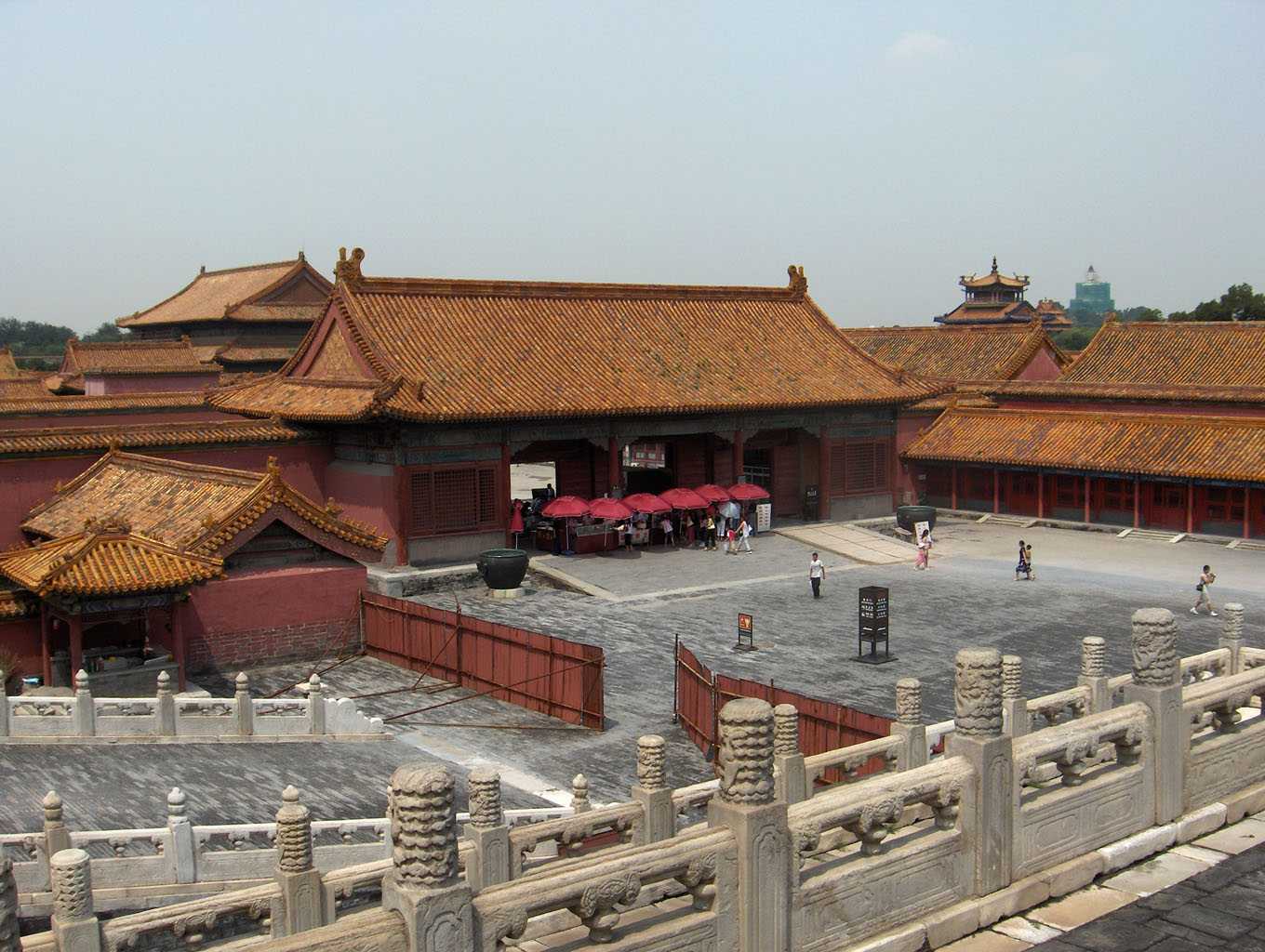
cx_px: 632
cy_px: 476
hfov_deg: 47.8
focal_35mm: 39
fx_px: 1427
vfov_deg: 36.9
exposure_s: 1/833
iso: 100
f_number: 4.8
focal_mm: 8
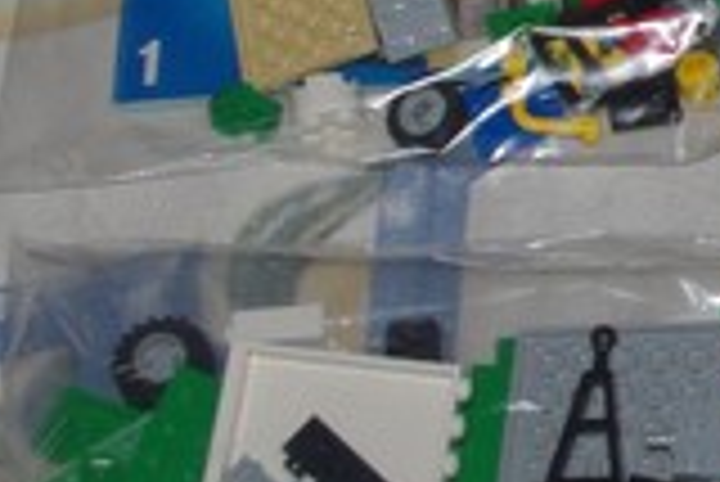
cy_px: -63
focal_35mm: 170
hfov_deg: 11.5
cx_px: 1148
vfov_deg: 8.0
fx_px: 3403
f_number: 5.6
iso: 400
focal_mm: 23.13
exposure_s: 1/45
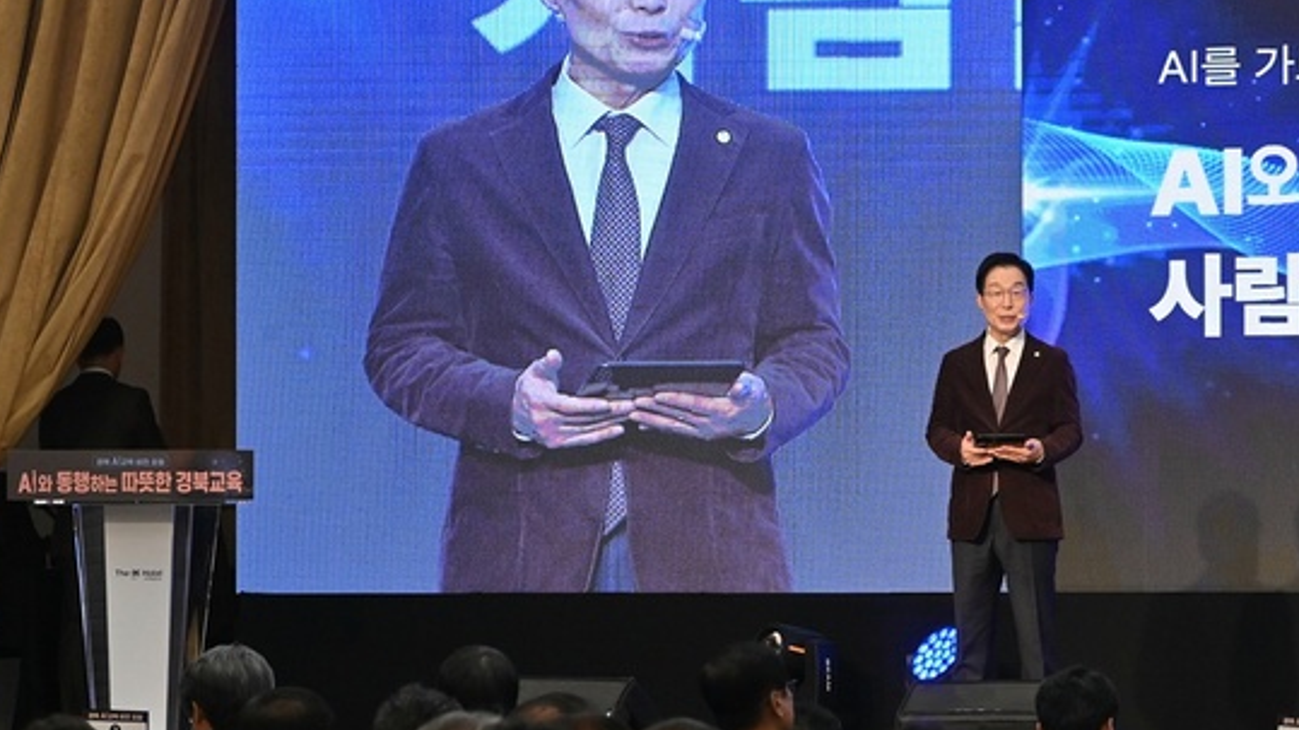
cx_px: 1010
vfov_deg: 5.0
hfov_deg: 8.8
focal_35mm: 245
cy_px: 458
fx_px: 8438
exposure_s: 1/200
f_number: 6.3
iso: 3200
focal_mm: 140
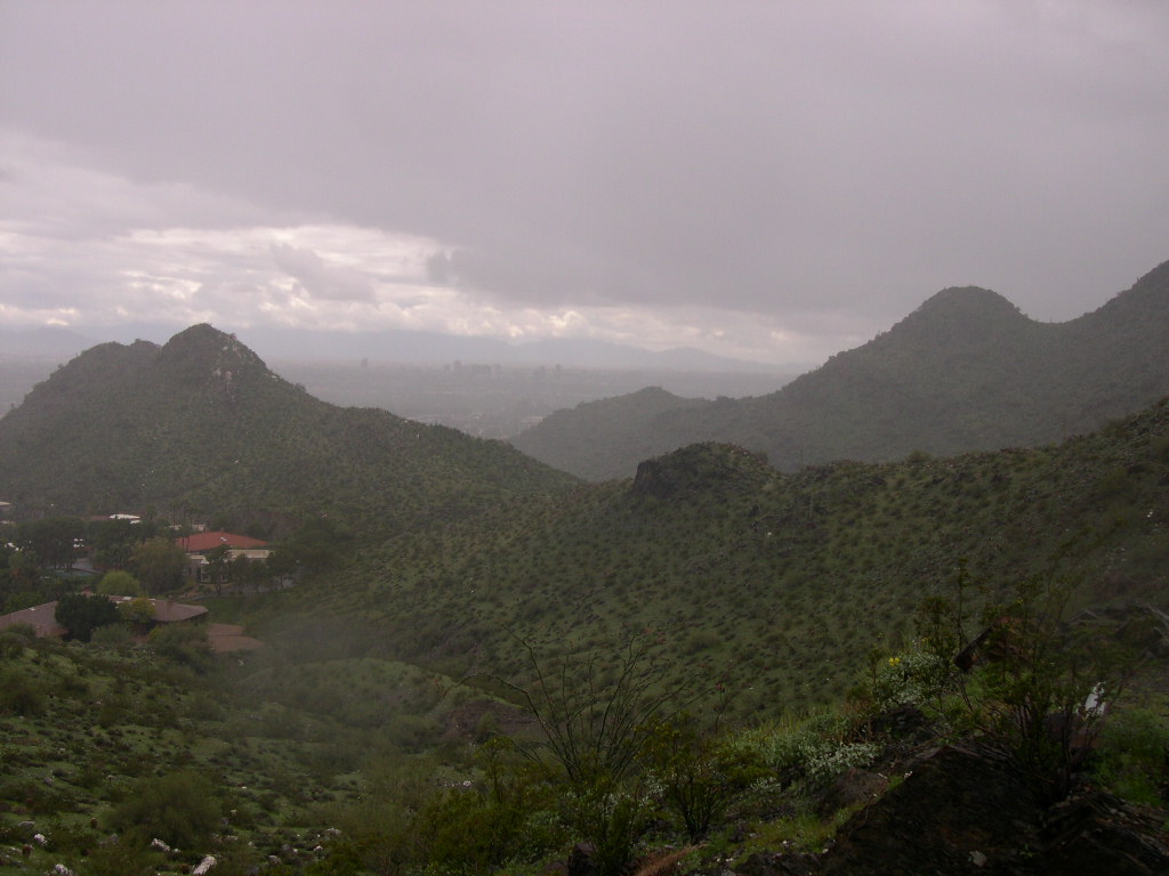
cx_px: 584
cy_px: 438
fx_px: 1283
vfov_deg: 37.7
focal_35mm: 38
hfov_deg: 49.0
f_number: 7.6
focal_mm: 8
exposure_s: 1/92.5
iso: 100
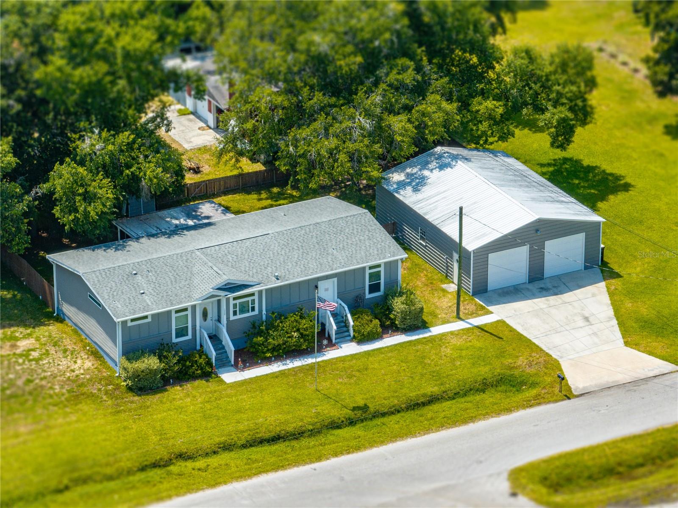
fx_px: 3153
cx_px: 339
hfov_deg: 12.3
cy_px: 254
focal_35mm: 161
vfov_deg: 9.2
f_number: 4.4
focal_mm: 29.85
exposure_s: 1/240
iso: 110
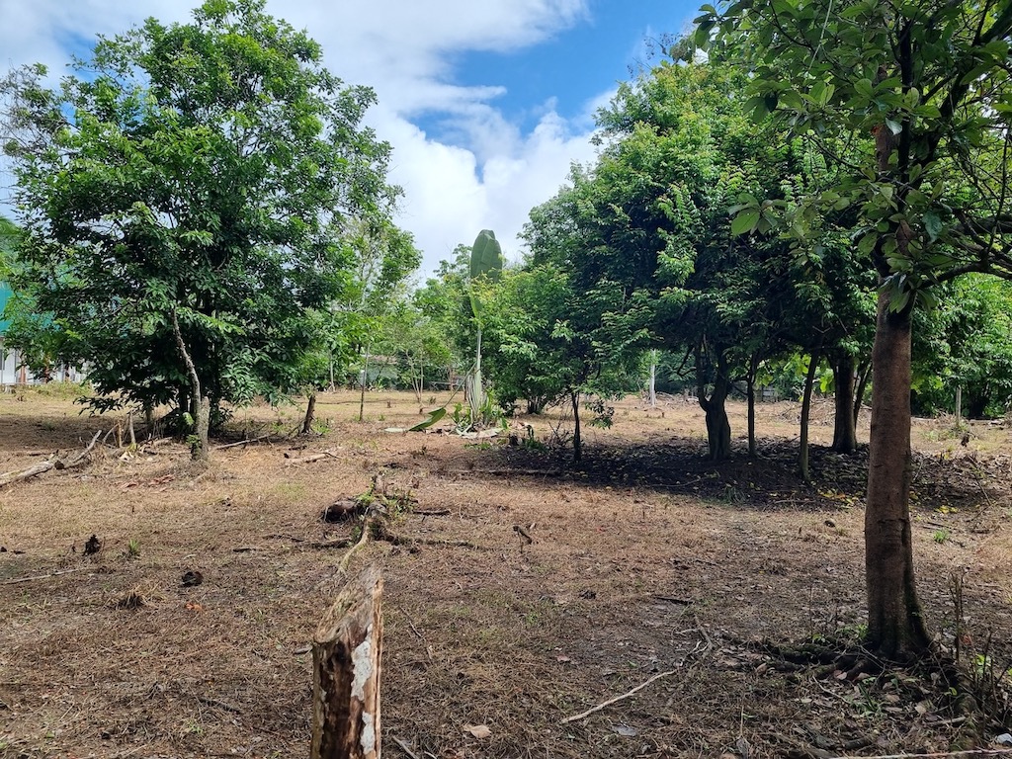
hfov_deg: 67.3
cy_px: 380
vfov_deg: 53.1
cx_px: 506
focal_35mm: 26
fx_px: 760
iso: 50
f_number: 1.8
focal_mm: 5.4
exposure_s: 1/1560
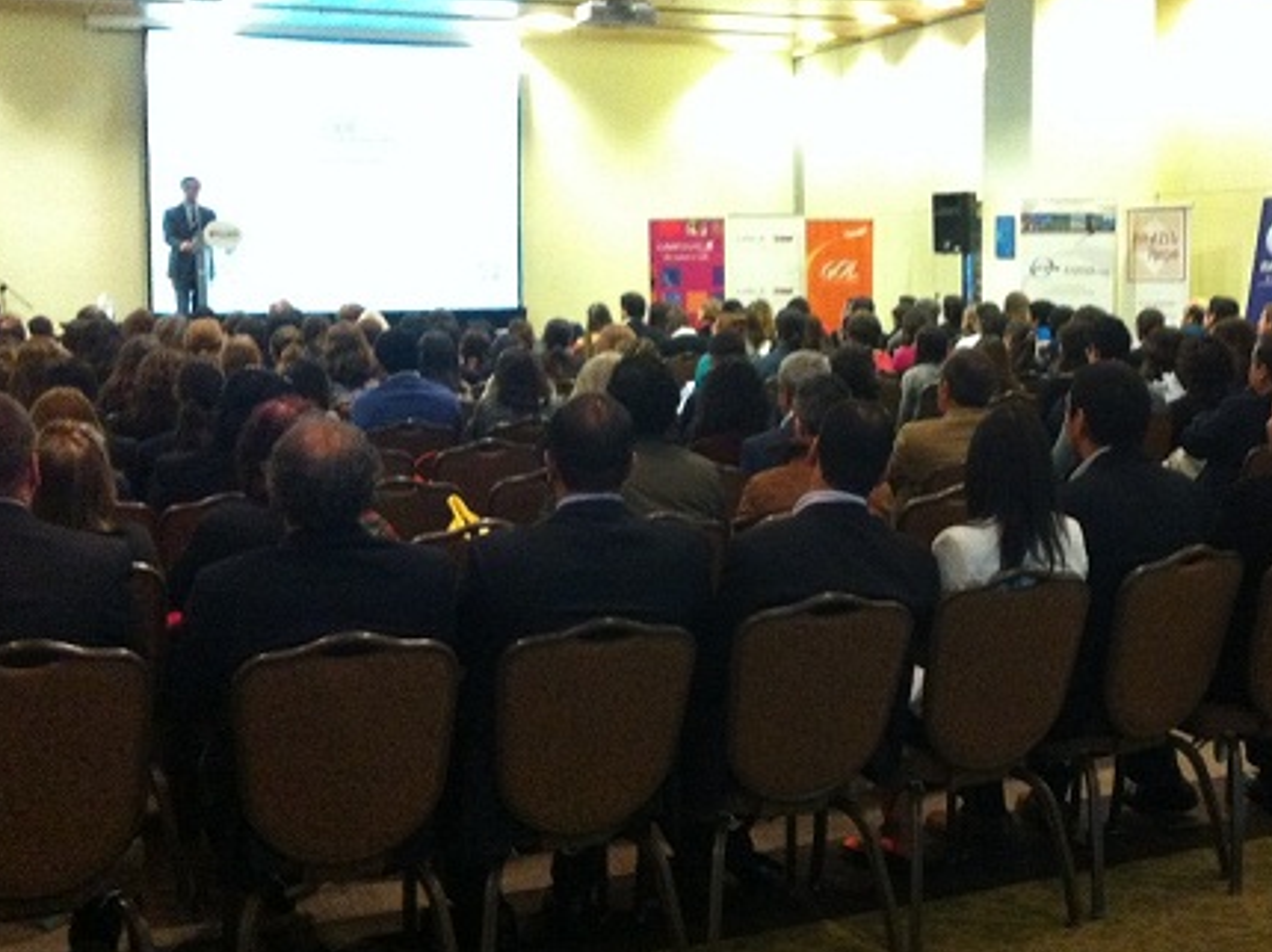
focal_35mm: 52
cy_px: 430
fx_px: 1910
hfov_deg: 36.6
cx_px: 813
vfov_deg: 28.0
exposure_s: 1/15
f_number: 2.8
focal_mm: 3.85
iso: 500
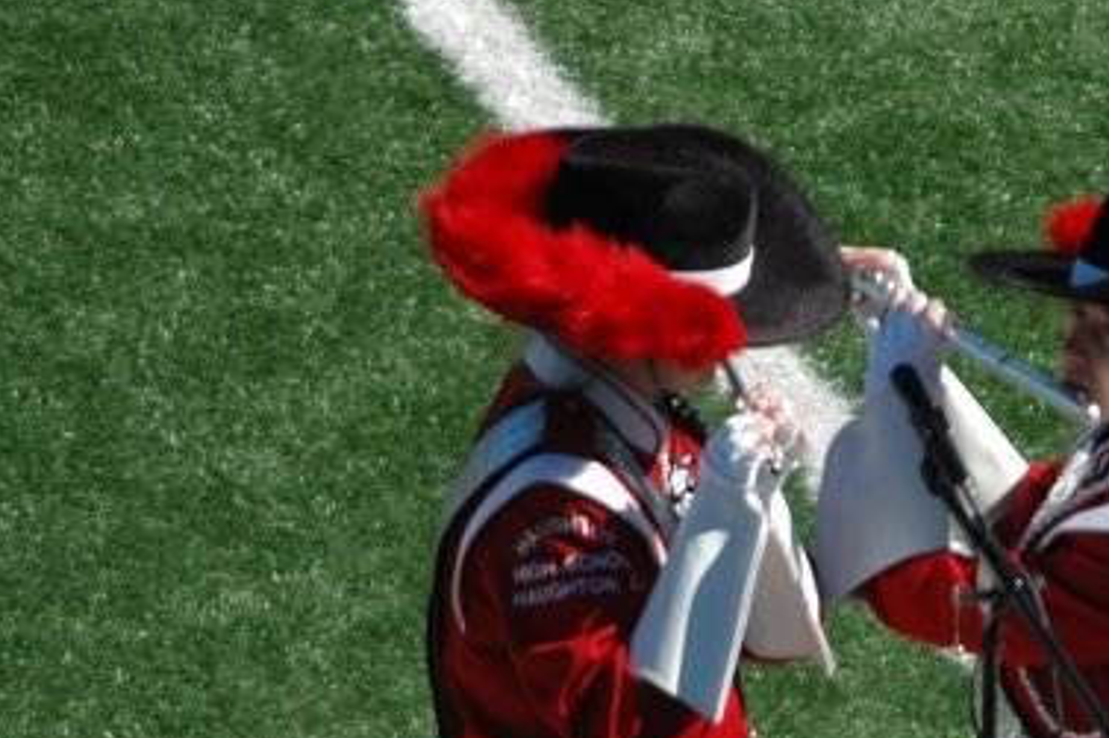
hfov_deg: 1.6
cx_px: 888
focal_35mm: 1274
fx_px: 39227
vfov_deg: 1.1
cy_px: 529
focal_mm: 400
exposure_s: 1/640
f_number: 5.6
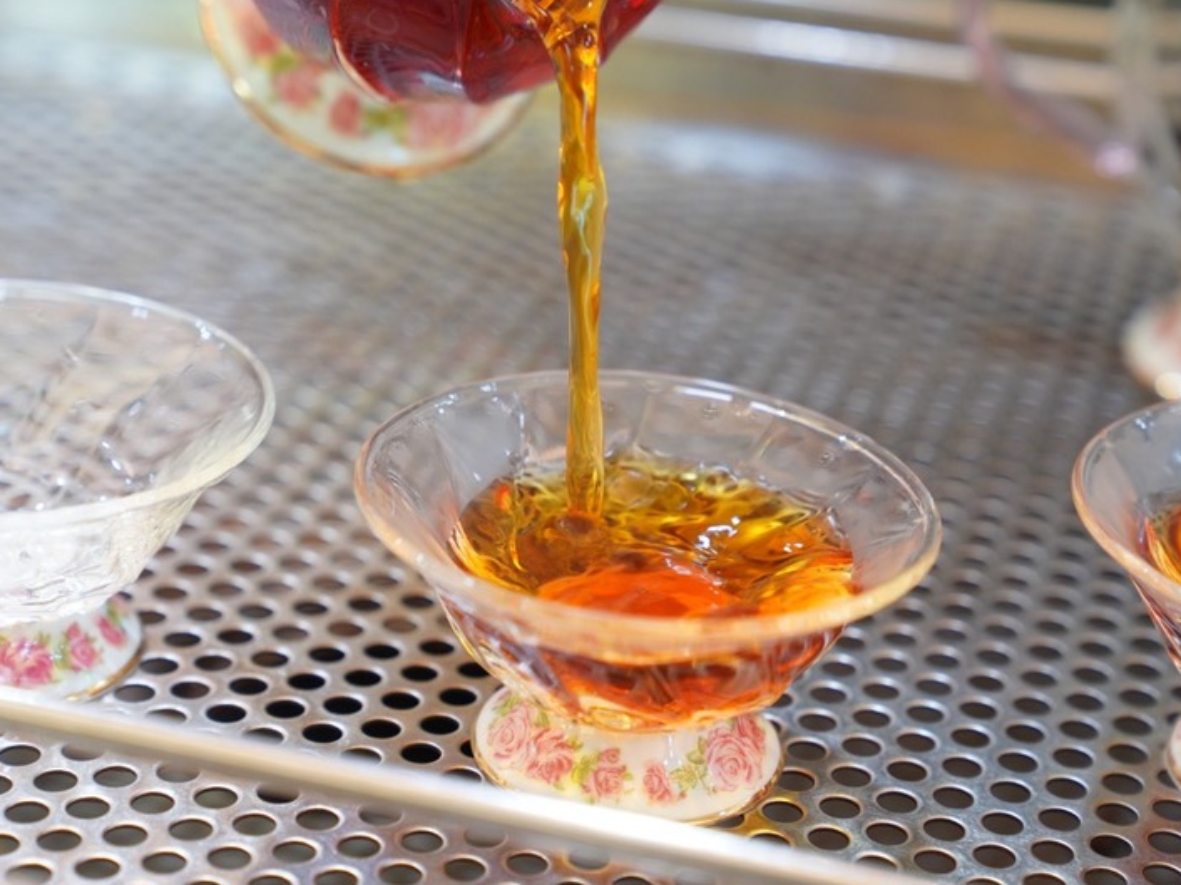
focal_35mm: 81
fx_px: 2763
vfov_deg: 18.2
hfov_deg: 24.1
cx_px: 599
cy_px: 422
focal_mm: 70
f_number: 4.5
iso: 3200
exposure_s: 1/125
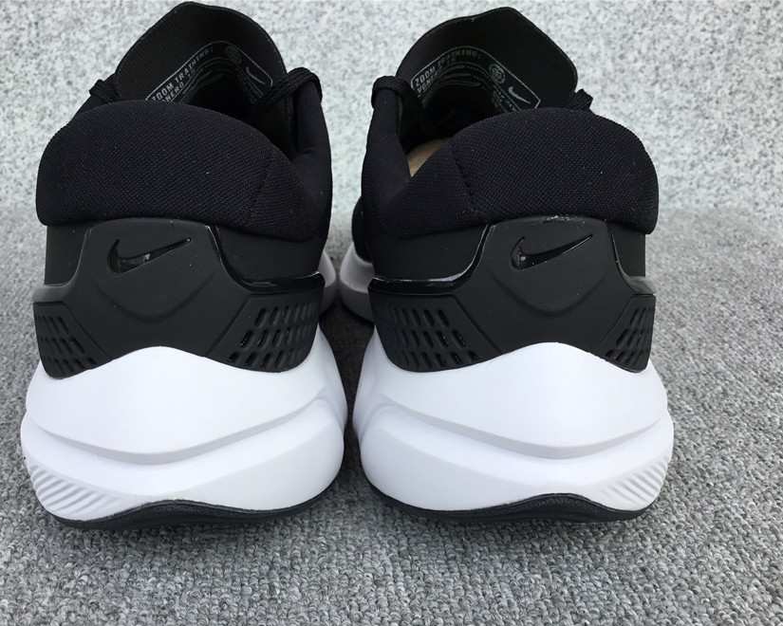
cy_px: 319
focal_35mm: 33
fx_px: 765
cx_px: 366
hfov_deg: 54.2
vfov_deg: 44.5
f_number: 2.4
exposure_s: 1/482
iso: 25
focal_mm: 3.3
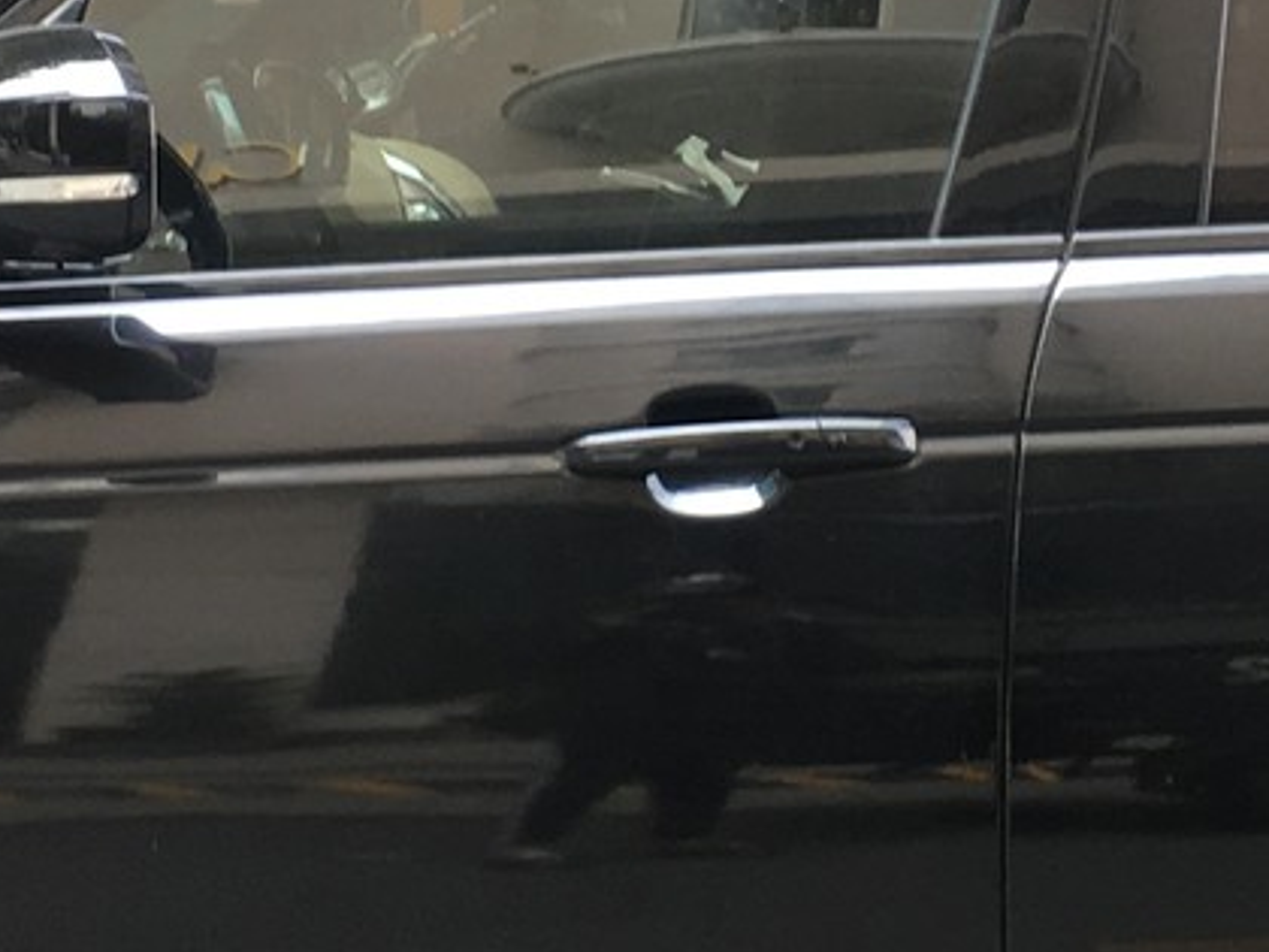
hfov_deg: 14.3
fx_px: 5059
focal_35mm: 138
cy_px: 124
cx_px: 749
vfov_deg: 10.7
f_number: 2.2
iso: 32
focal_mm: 4.15
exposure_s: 1/100
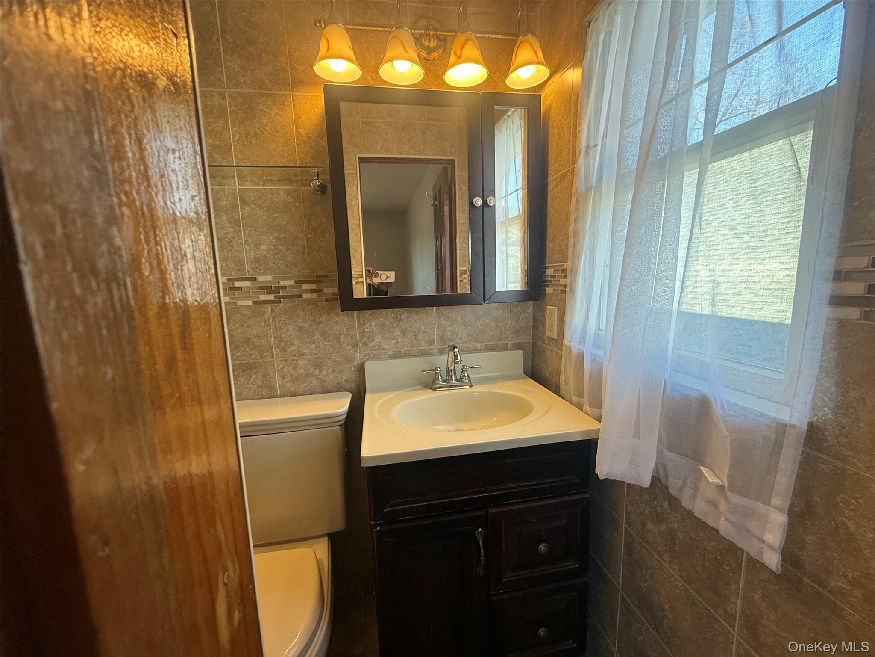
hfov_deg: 102.1
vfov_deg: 85.7
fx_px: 354
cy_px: 328
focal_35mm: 14
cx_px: 438
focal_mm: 2.22
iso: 160
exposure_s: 1/120
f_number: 2.2
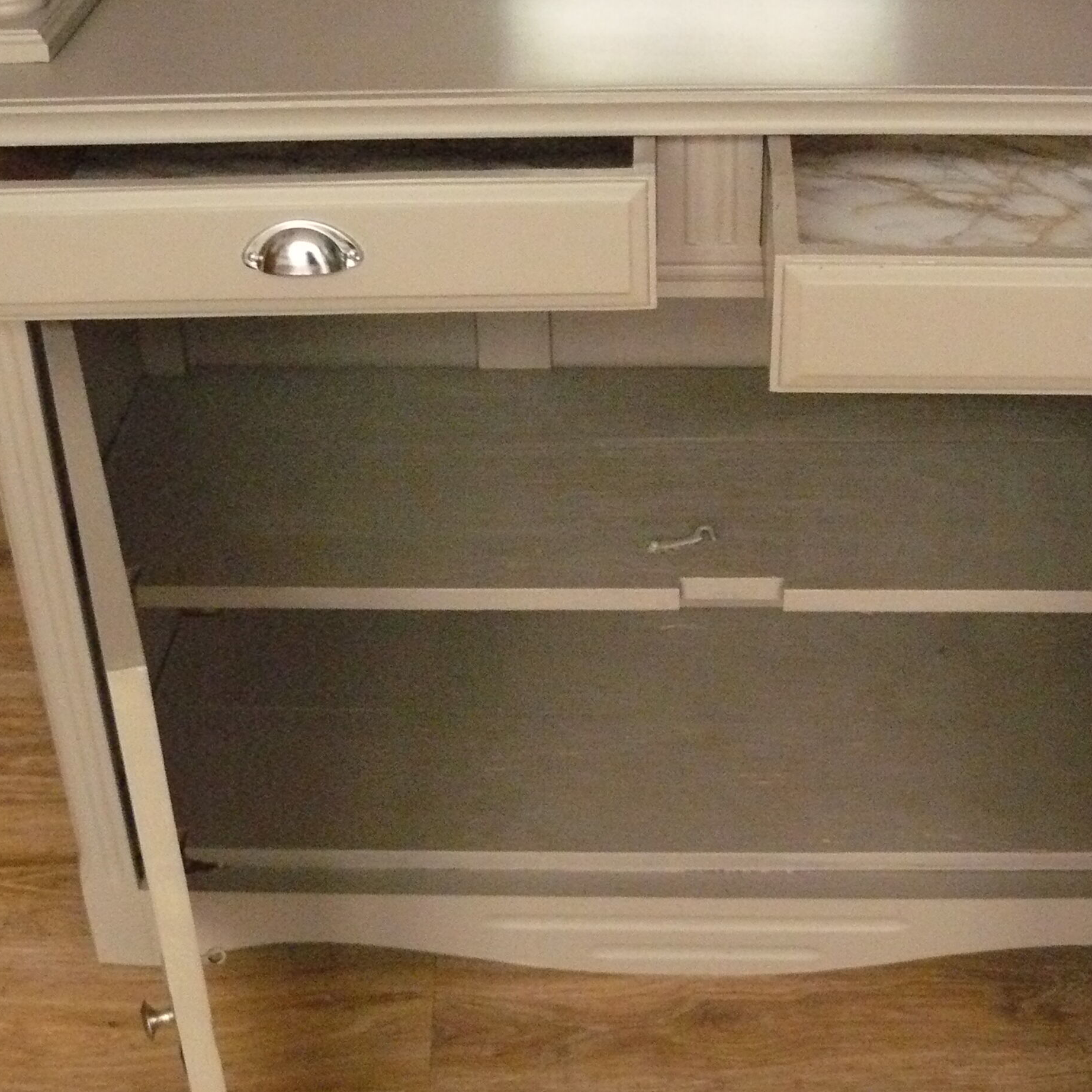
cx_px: 609
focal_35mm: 53
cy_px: 507
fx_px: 1892
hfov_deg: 32.2
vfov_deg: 32.2
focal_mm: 6
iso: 800
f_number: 2.8
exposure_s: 1/15
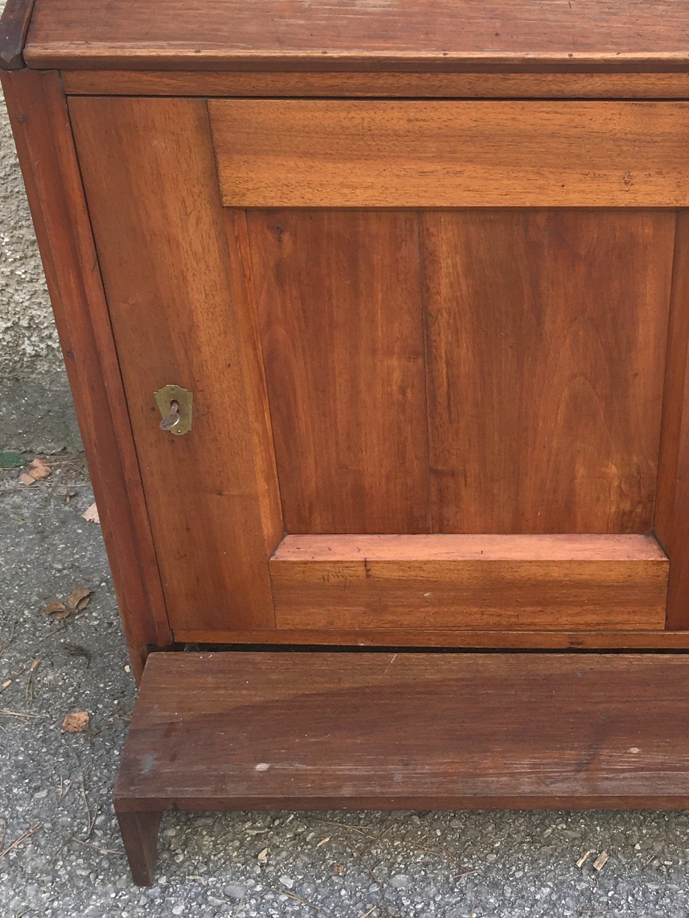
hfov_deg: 35.6
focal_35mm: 40
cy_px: 336
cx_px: 458
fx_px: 1061
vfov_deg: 46.3
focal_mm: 4.15
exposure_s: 1/160
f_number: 2.2
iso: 25
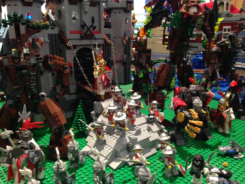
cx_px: 122
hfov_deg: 55.4
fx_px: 234
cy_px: 92
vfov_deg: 42.9
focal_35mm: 33
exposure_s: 1/20
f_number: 2.4
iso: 320
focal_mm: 4.12
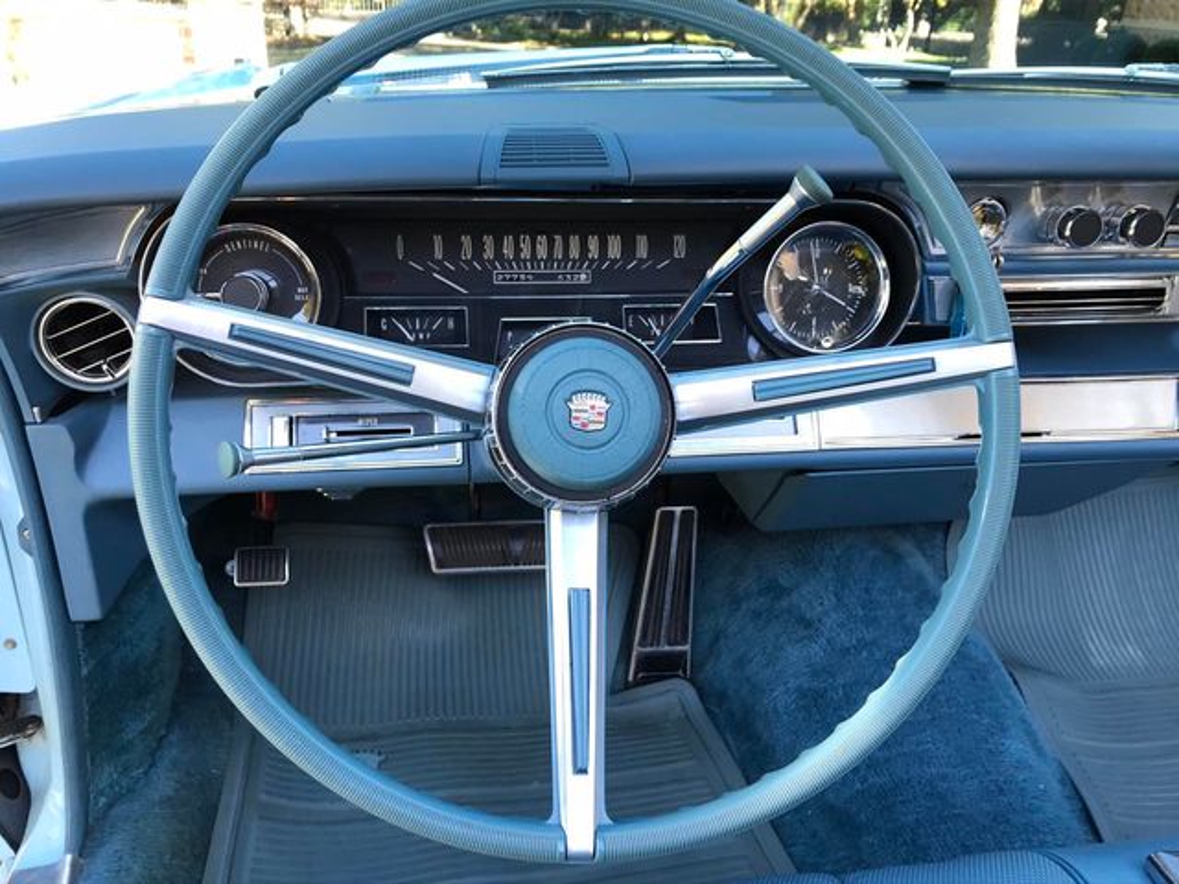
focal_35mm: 28
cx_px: 590
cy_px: 442
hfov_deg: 63.4
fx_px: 954
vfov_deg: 49.7
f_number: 1.8
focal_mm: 3.99
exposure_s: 1/93
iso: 32
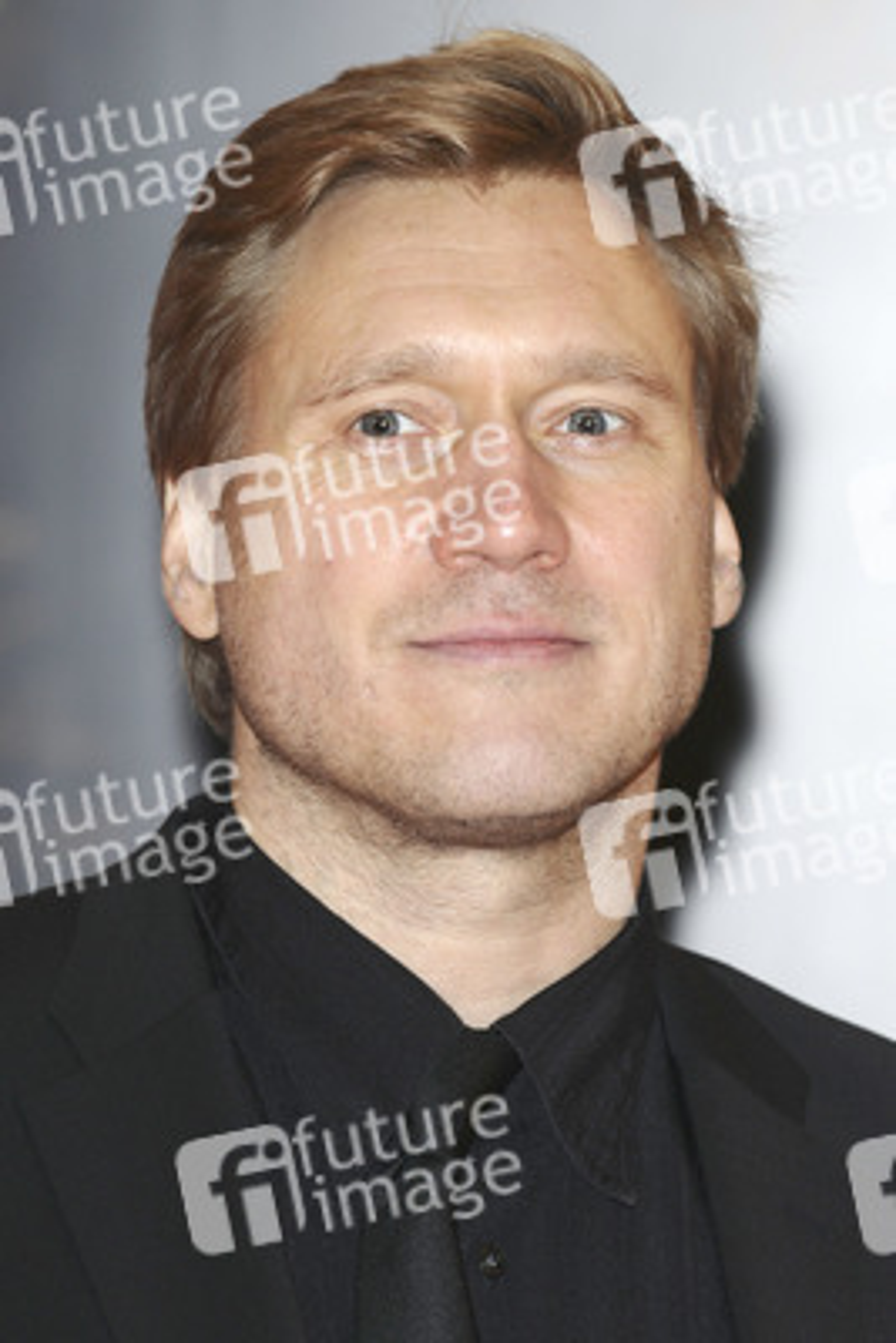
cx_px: 448
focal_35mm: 300
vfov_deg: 6.9
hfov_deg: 4.6
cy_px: 672
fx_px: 11189
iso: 320
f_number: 4.5
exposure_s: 1/160
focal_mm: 200
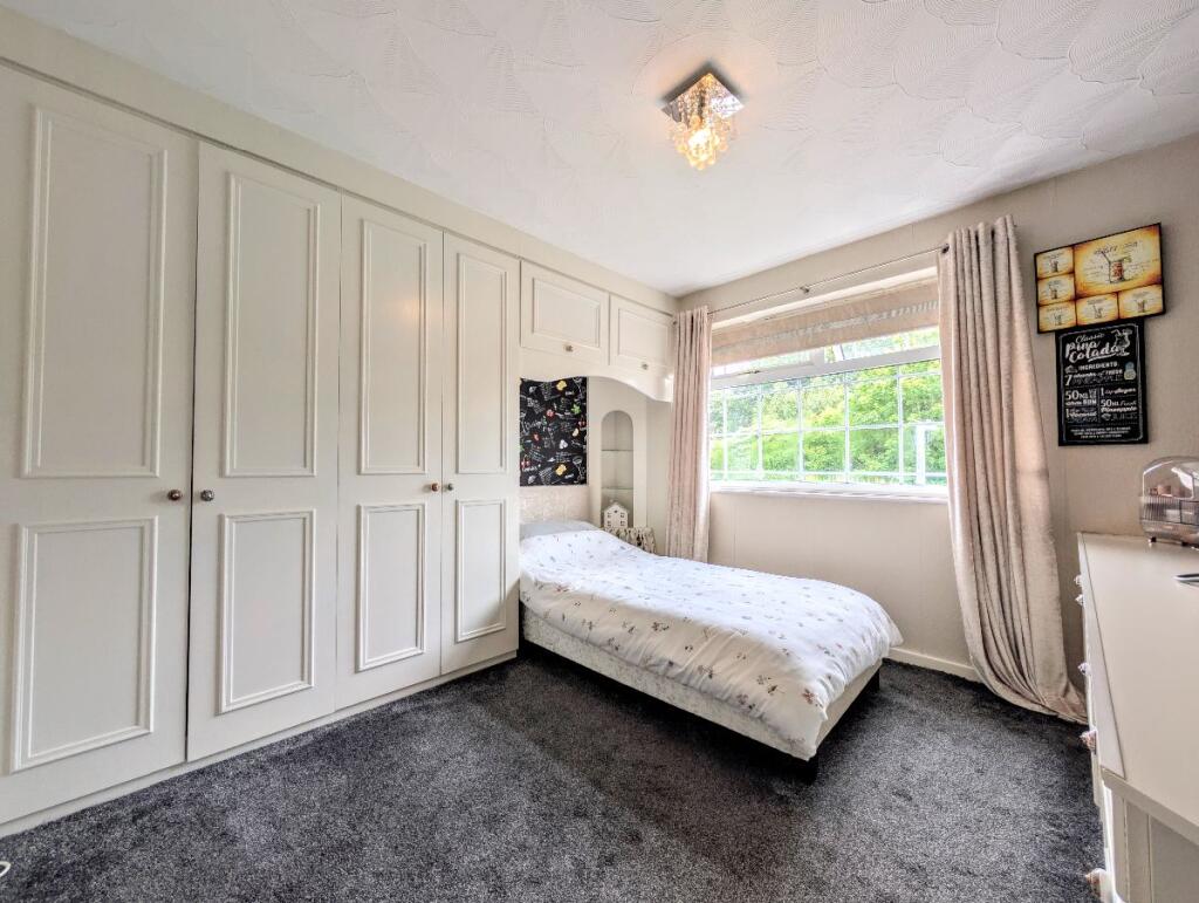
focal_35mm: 12
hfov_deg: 110.5
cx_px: 600
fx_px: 416
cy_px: 452
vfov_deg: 94.6
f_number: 1.7
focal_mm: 2.02
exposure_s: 1/128
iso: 47
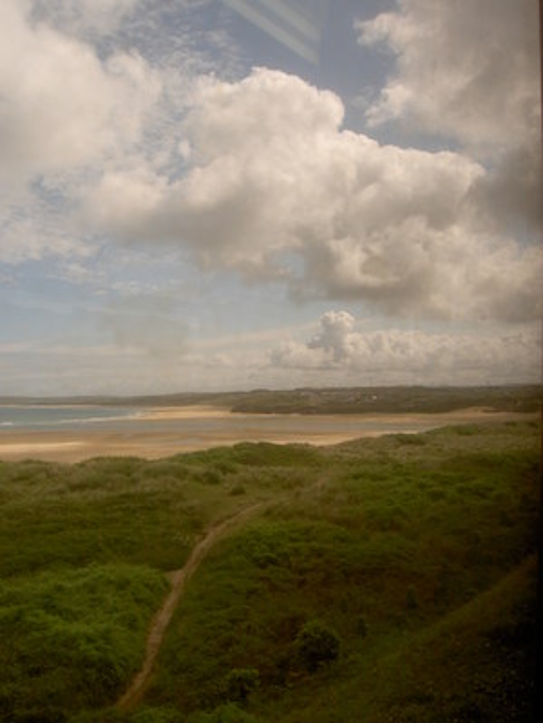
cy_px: 362
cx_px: 272
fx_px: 711
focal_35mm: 34
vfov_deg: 54.0
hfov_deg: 41.8
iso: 50
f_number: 4.7
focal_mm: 5.6
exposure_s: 1/320
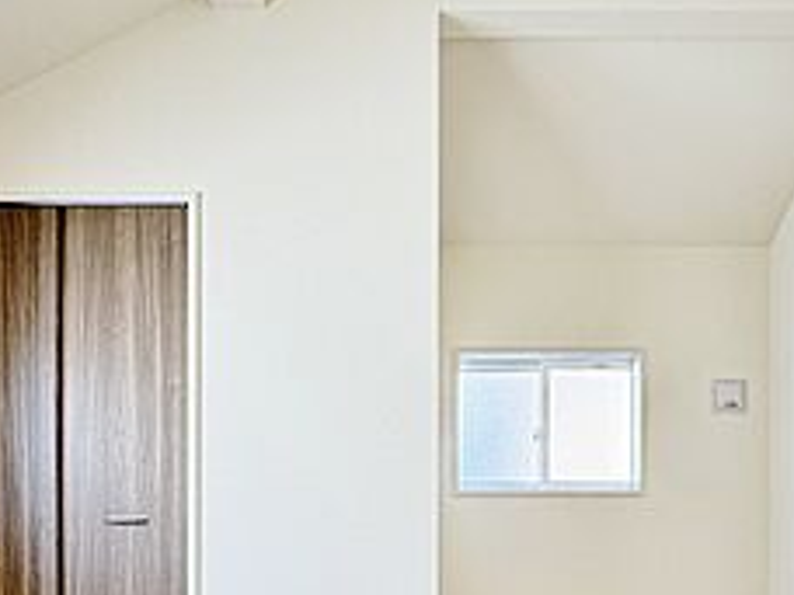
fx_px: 872
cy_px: 520
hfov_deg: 48.9
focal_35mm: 38
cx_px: 425
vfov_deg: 35.8
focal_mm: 2.22
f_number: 2.2
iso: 200
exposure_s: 1/99
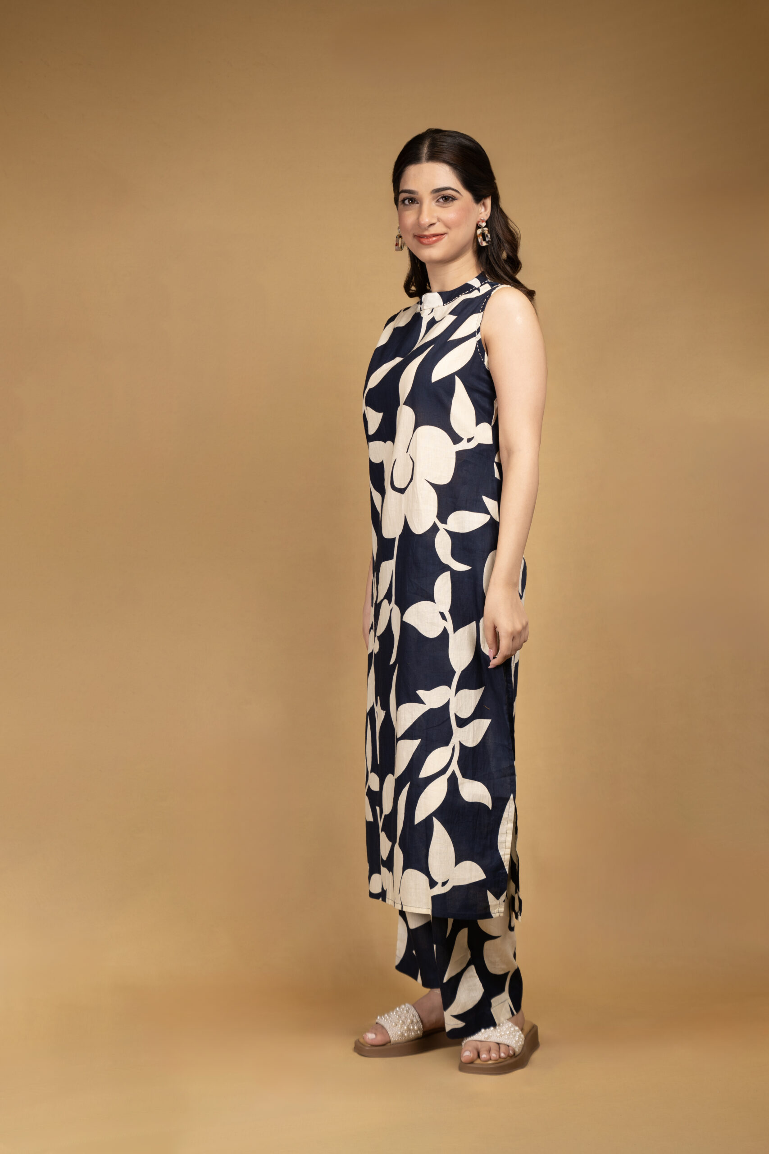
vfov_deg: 31.0
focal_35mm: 65
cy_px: 577
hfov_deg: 20.9
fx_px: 2082
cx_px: 384
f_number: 4.5
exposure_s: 1/100
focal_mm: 65
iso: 200
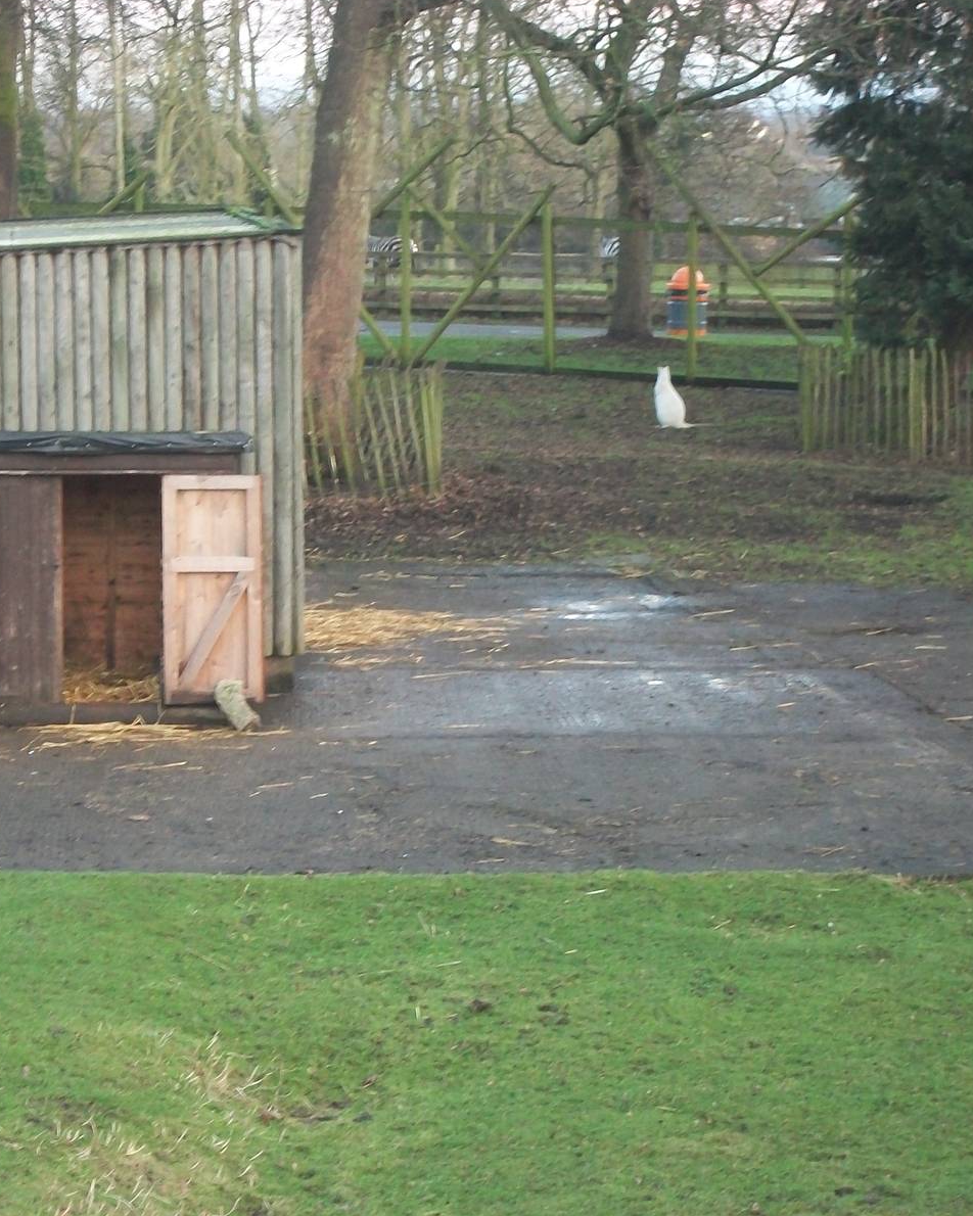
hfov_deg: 12.2
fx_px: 4536
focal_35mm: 126
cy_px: 604
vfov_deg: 15.3
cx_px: 443
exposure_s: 1/8
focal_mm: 17.1
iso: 220
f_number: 5.2
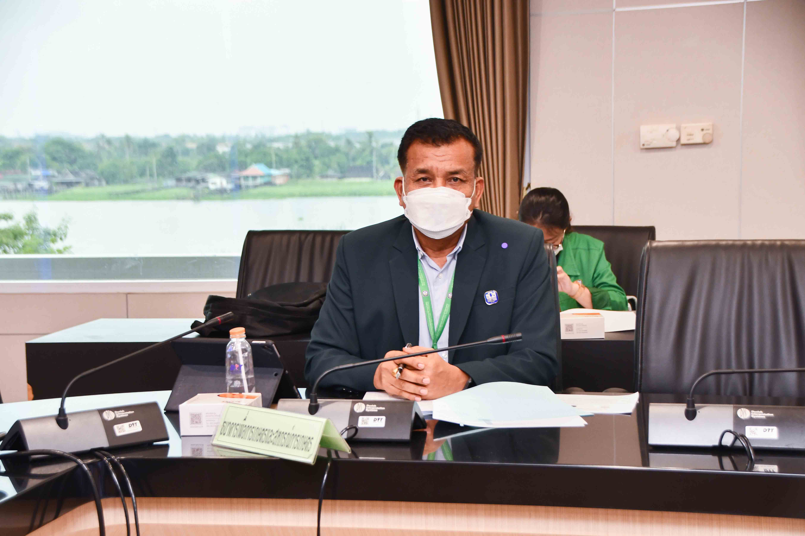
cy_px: 268
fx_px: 1744
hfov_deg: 26.0
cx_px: 402
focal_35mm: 78
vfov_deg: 17.5
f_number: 4.8
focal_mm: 52
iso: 640
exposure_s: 1/60
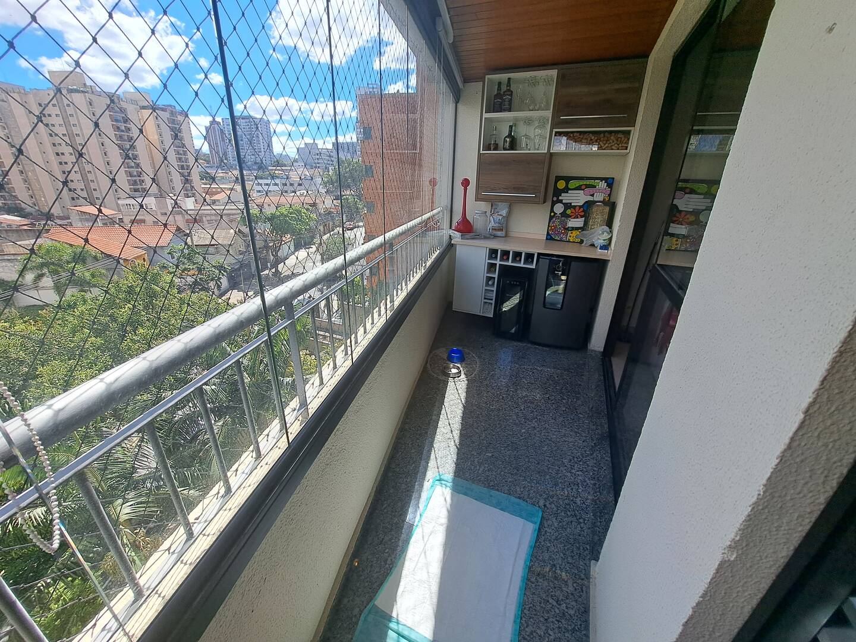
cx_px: 428
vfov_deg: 89.9
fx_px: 321
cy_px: 321
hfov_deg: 106.2
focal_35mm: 13
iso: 50
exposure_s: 1/657
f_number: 2.2
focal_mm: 1.74
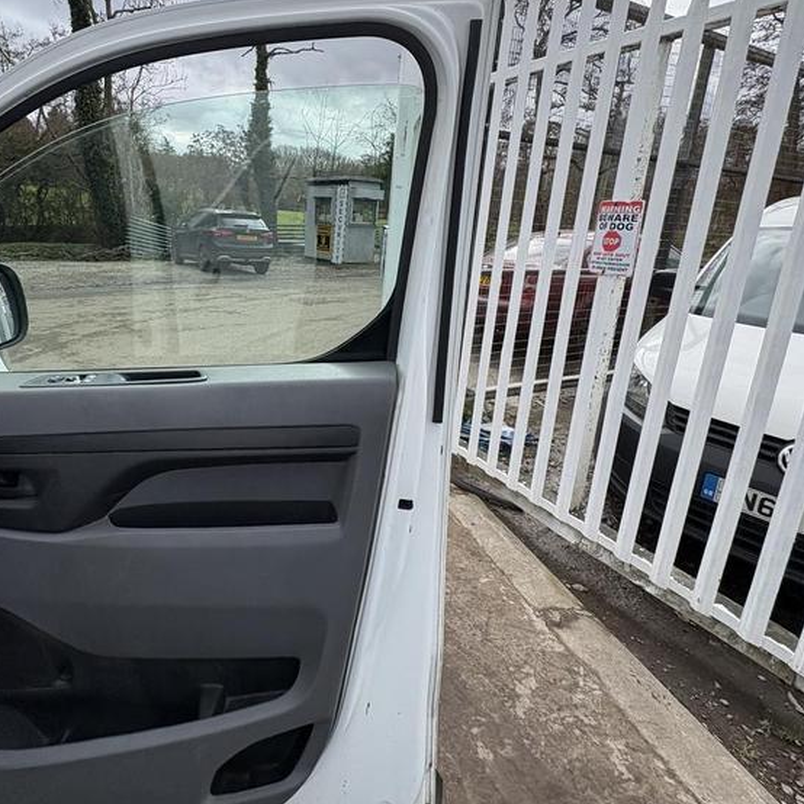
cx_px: 293
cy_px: 341
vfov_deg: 74.4
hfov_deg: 73.3
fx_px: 526
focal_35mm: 20
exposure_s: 1/840
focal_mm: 2.22
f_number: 2.2
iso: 64
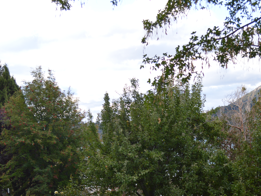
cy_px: 158
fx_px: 513
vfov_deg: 21.3
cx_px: 139
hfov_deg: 28.6
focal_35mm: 68
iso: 100
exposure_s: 1/160
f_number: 4
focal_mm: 22
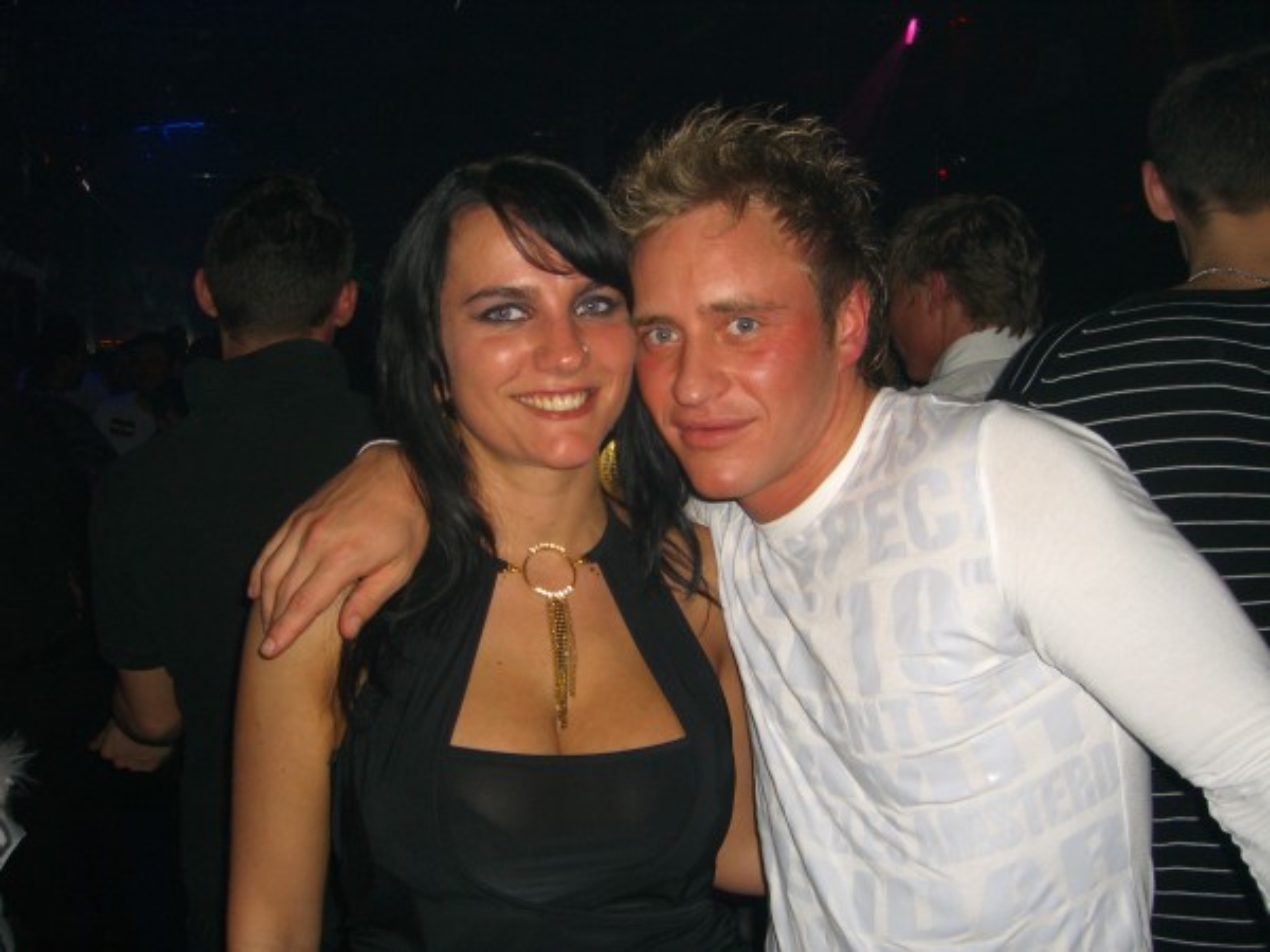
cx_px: 635
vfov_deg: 37.7
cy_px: 476
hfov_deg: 49.0
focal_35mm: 38
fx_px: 1394
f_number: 2.8
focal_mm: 7.9
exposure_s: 1/60
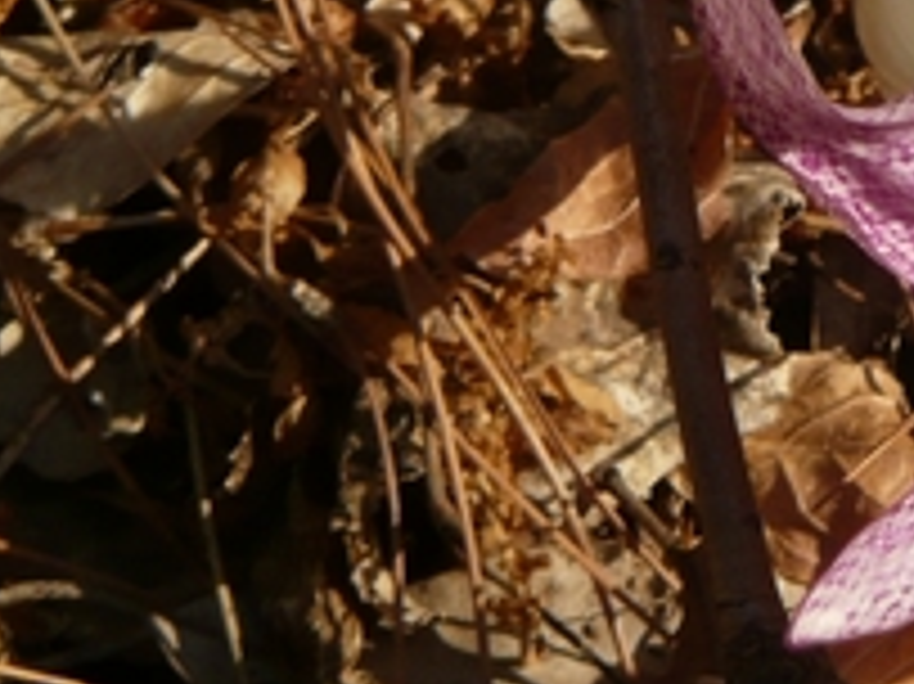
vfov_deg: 1.5
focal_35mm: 994
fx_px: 26230
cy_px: 243
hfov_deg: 2.0
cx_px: 1144
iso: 100
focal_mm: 46
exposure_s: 1/500
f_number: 4.9
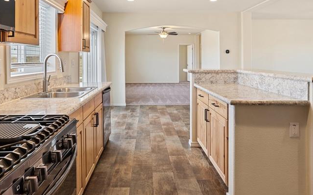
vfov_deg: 46.5
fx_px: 222
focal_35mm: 26
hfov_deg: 70.4
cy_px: 59
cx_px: 149
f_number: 7.1
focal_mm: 16
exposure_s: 1/3
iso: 200
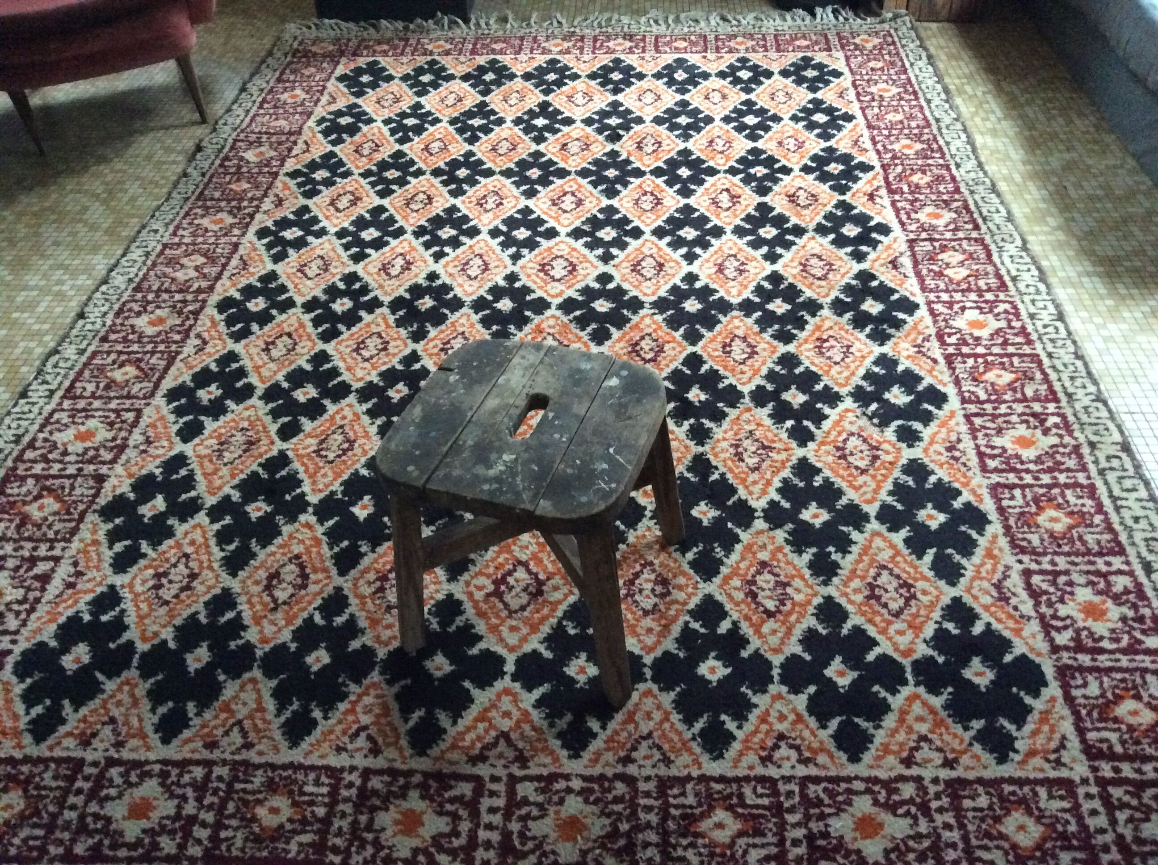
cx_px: 579
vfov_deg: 44.1
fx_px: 1069
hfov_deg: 56.9
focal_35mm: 32
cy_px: 432
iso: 500
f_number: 2.4
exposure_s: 1/17
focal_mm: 3.3
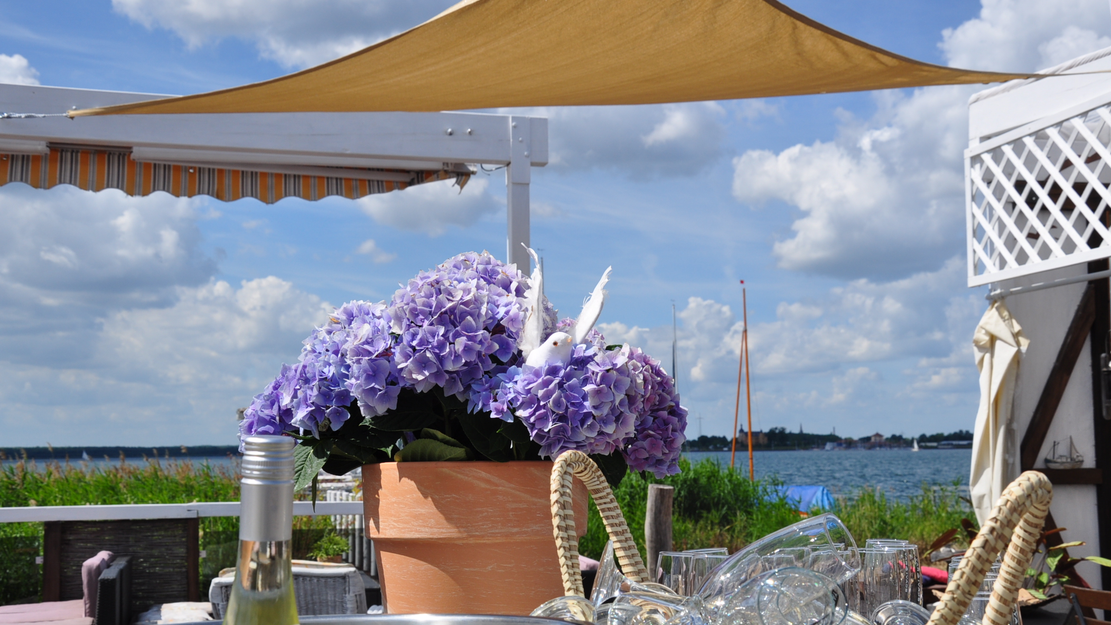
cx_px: 559
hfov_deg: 42.9
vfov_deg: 24.9
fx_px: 1414
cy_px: 361
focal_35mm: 48
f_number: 11
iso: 200
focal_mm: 30
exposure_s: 1/500
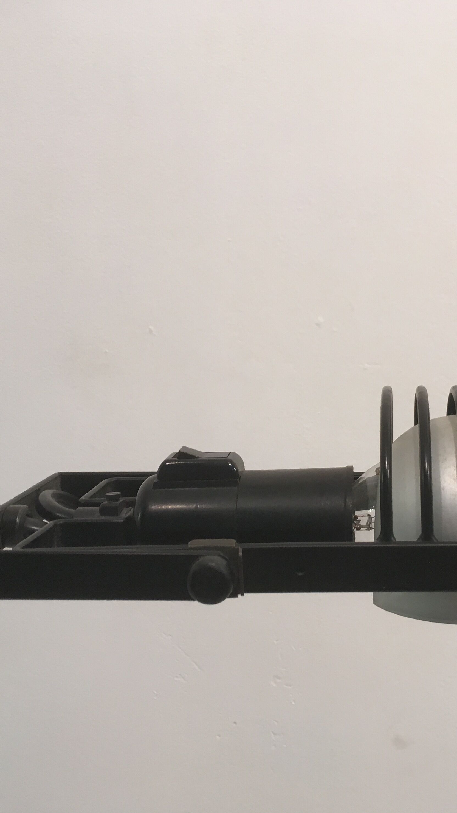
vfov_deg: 47.4
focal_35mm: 43
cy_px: 410
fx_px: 927
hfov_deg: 27.4
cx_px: 329
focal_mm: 4.15
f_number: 2.2
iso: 64
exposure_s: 1/33
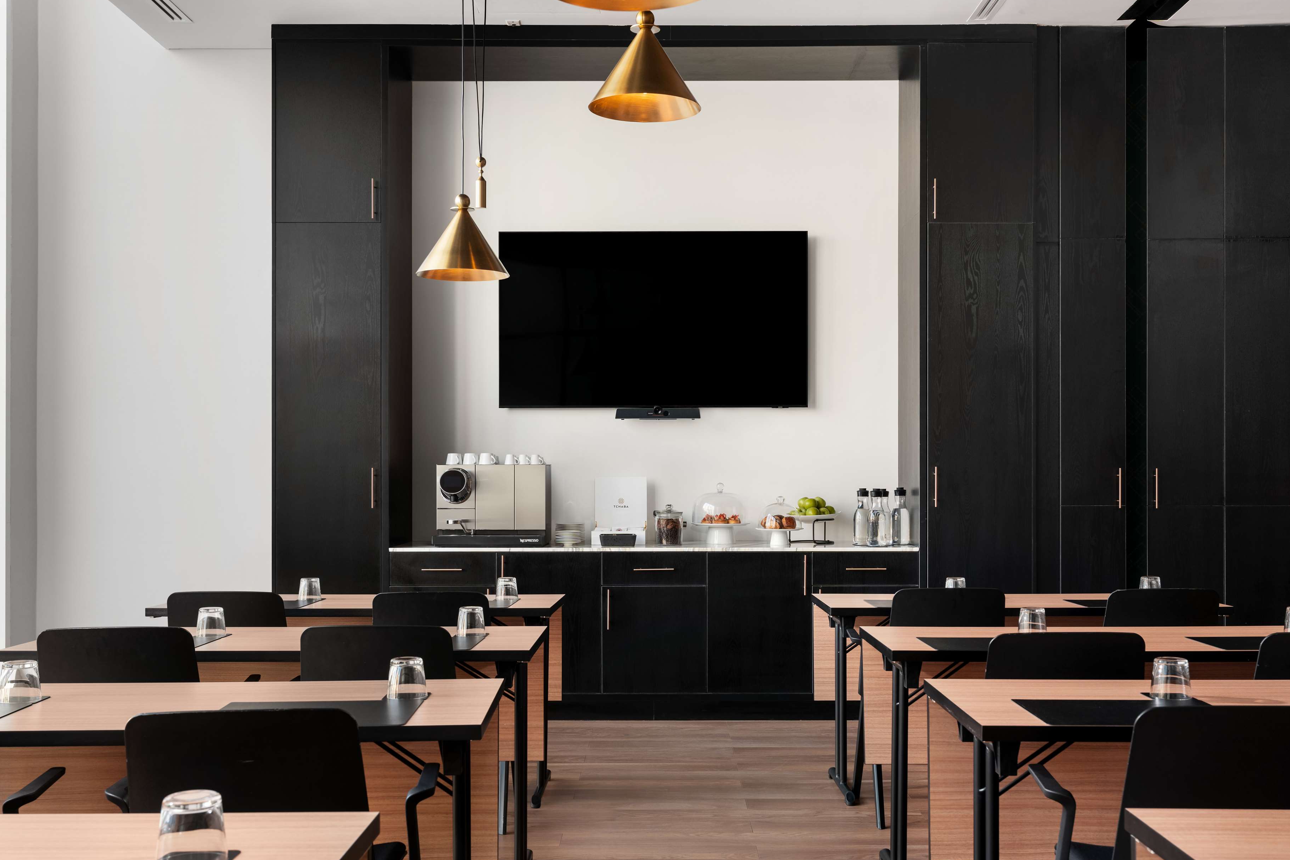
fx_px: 1326
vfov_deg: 35.9
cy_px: 445
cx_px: 636
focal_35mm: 37
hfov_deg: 51.9
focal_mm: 35
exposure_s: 1/4
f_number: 8
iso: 200
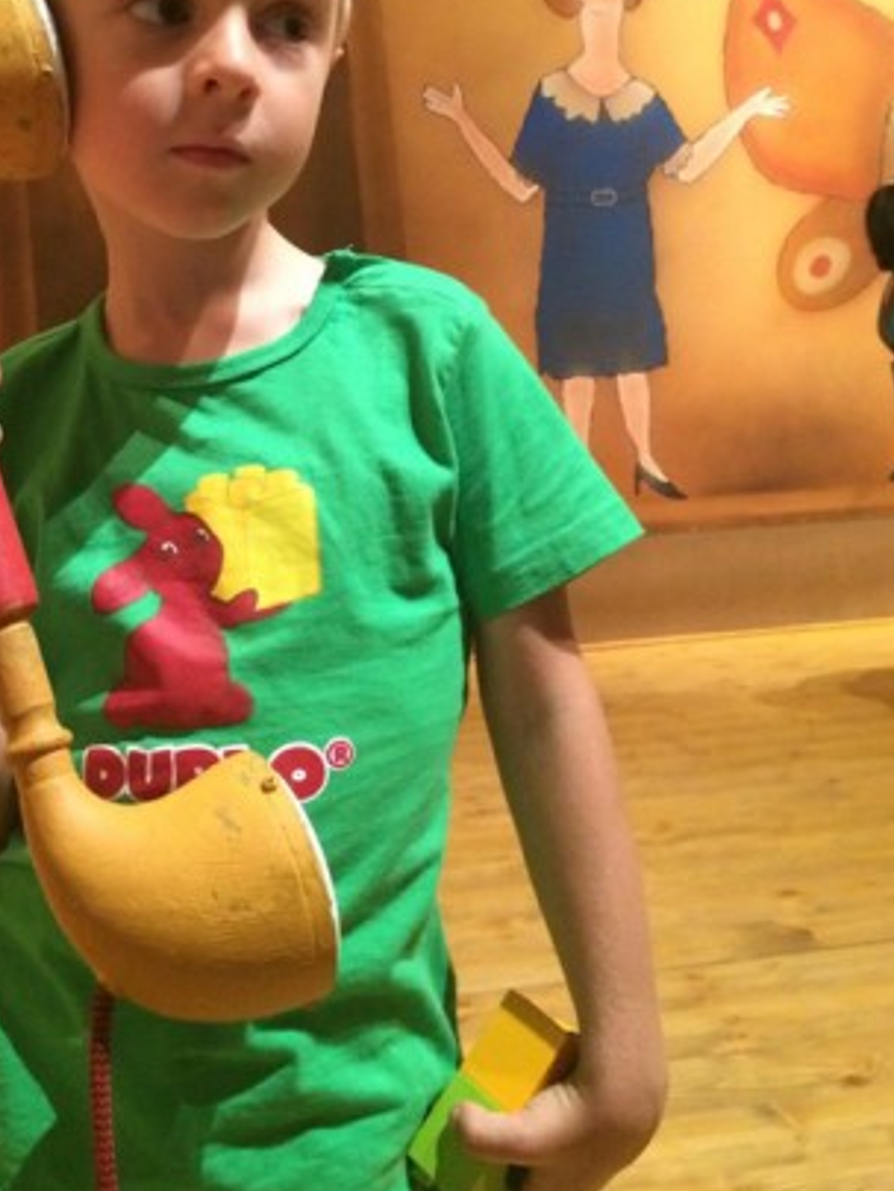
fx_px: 1411
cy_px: 375
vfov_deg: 44.9
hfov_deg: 34.8
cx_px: 285
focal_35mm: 41
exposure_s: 1/15
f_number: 2.2
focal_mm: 4.15
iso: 500
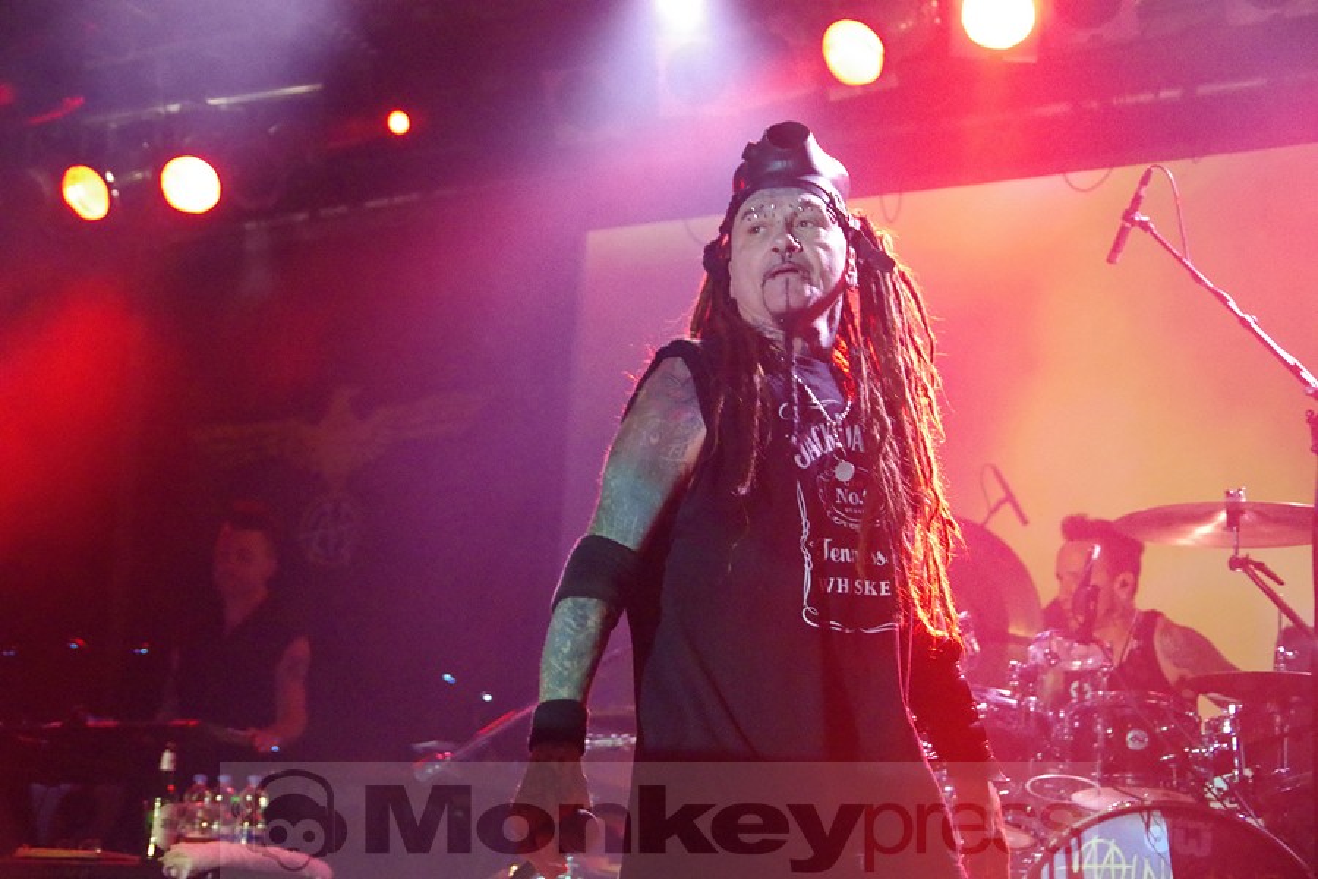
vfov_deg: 18.9
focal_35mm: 72
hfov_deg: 28.1
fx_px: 2636
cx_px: 659
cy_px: 440
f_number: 4.5
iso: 6400
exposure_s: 1/200
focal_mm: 48
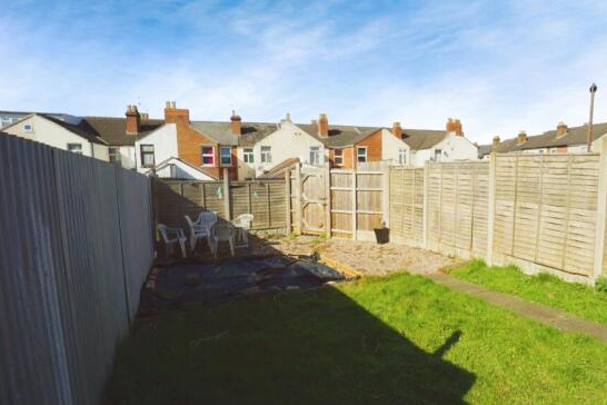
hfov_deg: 88.9
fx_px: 303
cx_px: 362
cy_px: 215
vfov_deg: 67.3
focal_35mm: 18
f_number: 11
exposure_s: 1/160
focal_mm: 10
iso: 100
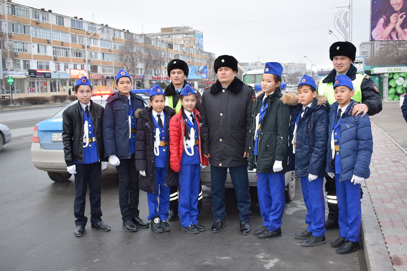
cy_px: 136
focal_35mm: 38
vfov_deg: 35.5
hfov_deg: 51.3
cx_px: 204
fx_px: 424
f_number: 5.6
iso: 560
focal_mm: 25
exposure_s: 1/125
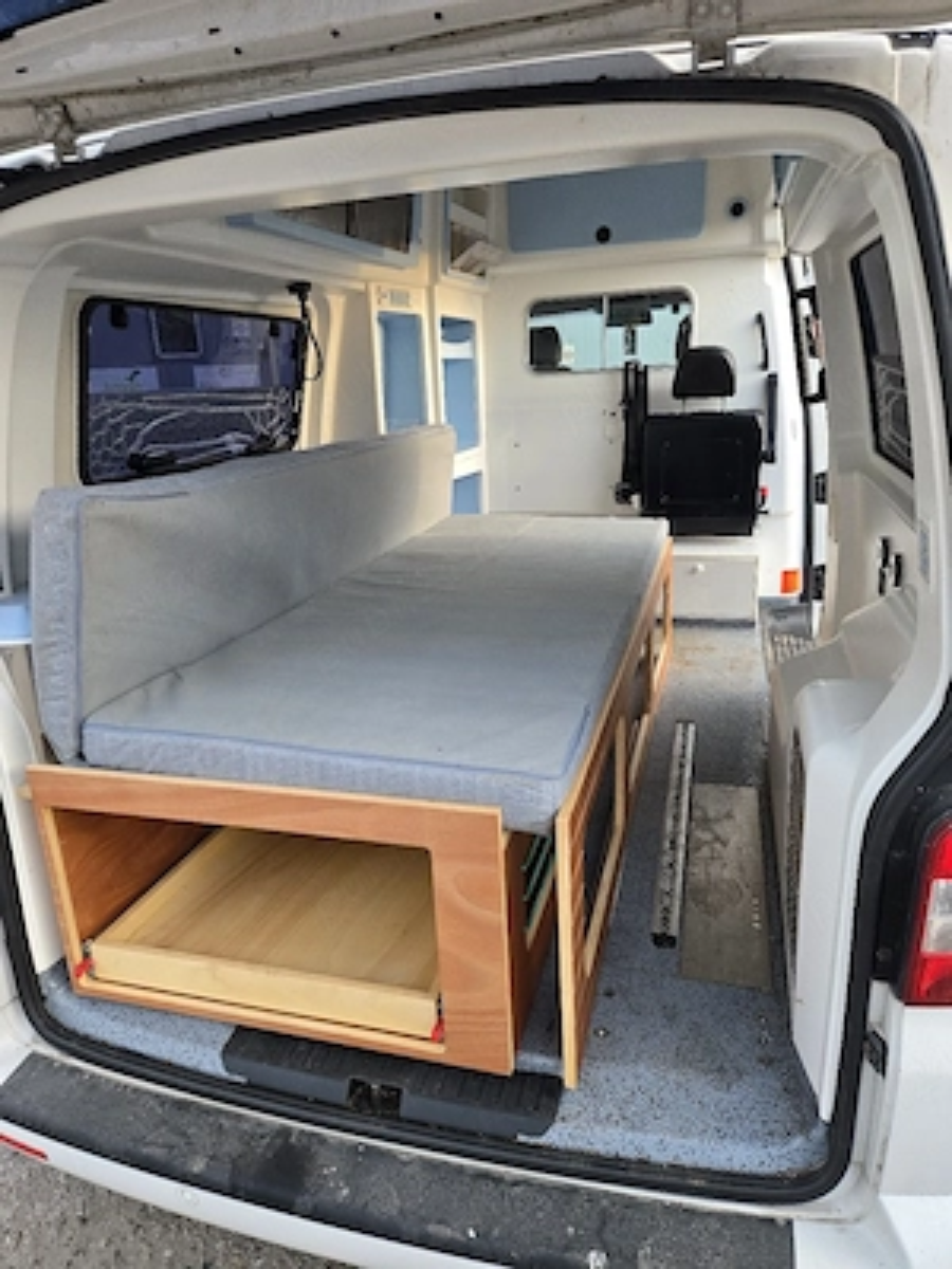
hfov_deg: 58.9
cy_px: 634
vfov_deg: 73.9
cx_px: 476
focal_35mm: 23
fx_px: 843
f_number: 1.8
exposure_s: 1/182
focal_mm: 5.4
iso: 100
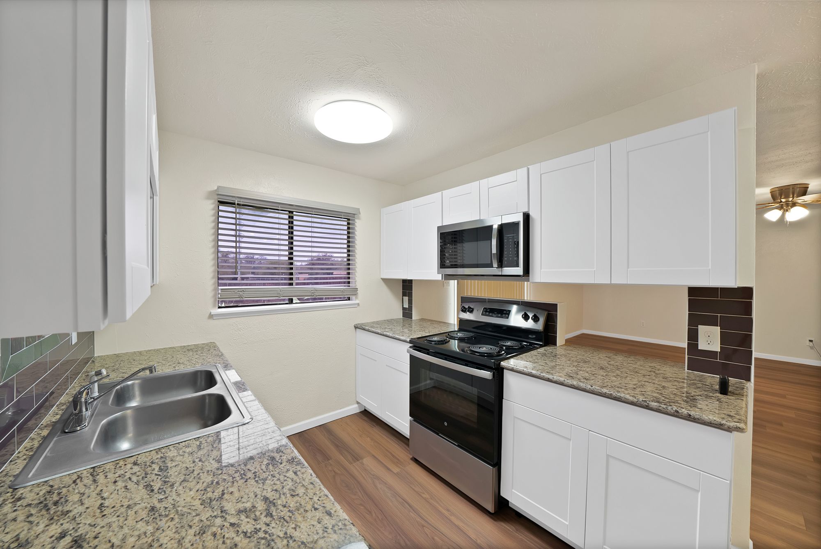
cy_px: 274
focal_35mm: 12
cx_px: 410
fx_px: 274
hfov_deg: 112.6
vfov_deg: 90.1
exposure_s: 1/5
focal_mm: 12
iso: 640
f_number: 9
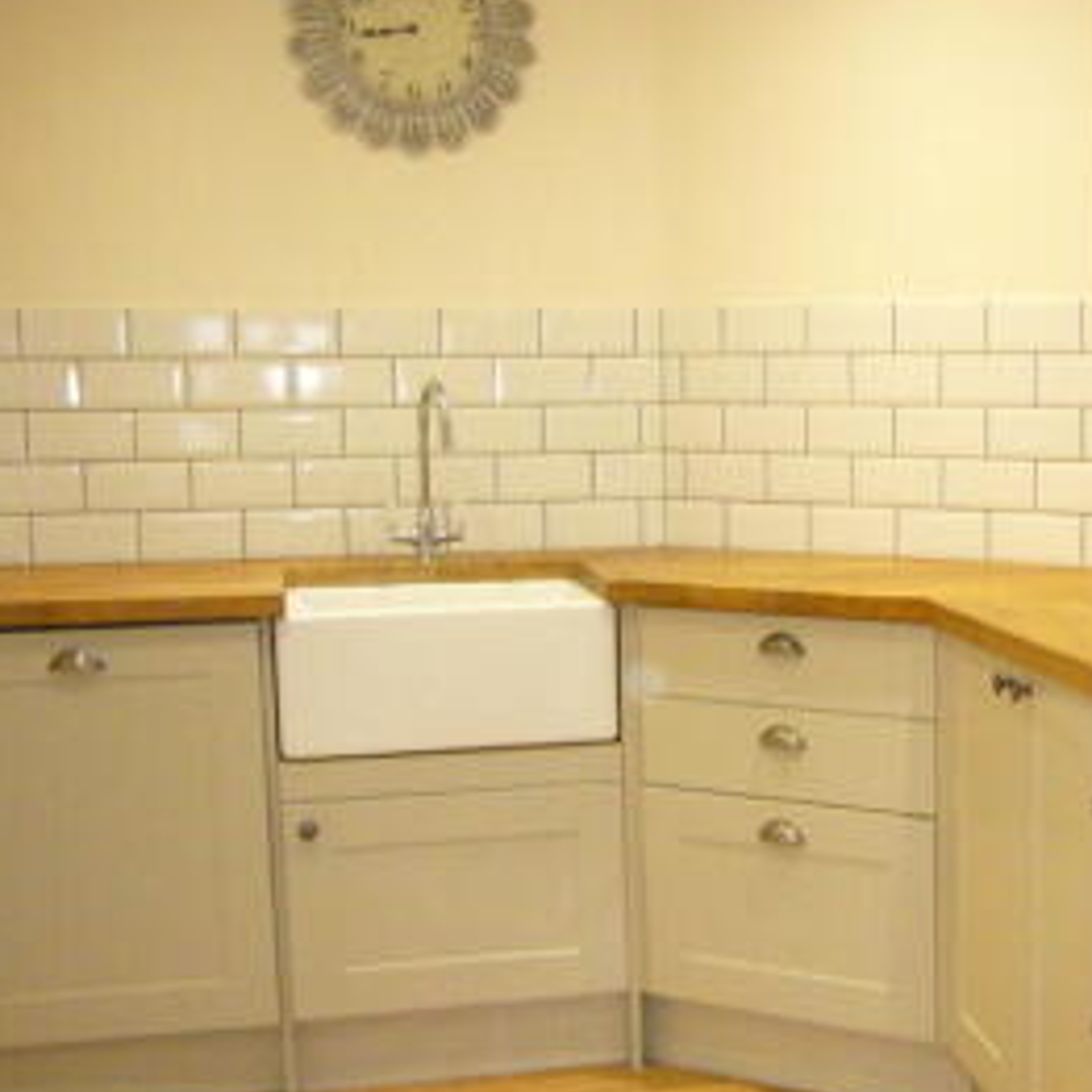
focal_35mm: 55
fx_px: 1963
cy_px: 652
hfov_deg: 30.1
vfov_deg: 31.0
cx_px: 927
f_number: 2.8
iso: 400
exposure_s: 1/30
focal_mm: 4.6
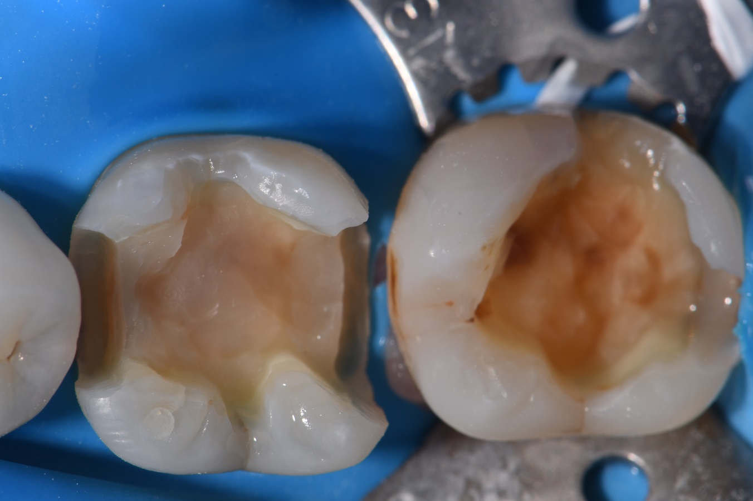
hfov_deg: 13.1
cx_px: 376
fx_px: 3282
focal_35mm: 157
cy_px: 250
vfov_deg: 8.7
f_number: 32
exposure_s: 1/160
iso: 200
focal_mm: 105
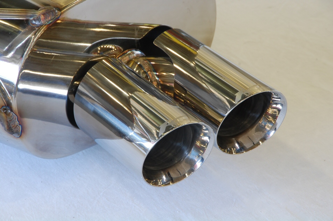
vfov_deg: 4.6
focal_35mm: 300
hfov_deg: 6.9
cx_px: 166
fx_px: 2773
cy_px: 110
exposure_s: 1/2
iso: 200
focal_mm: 200
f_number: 13
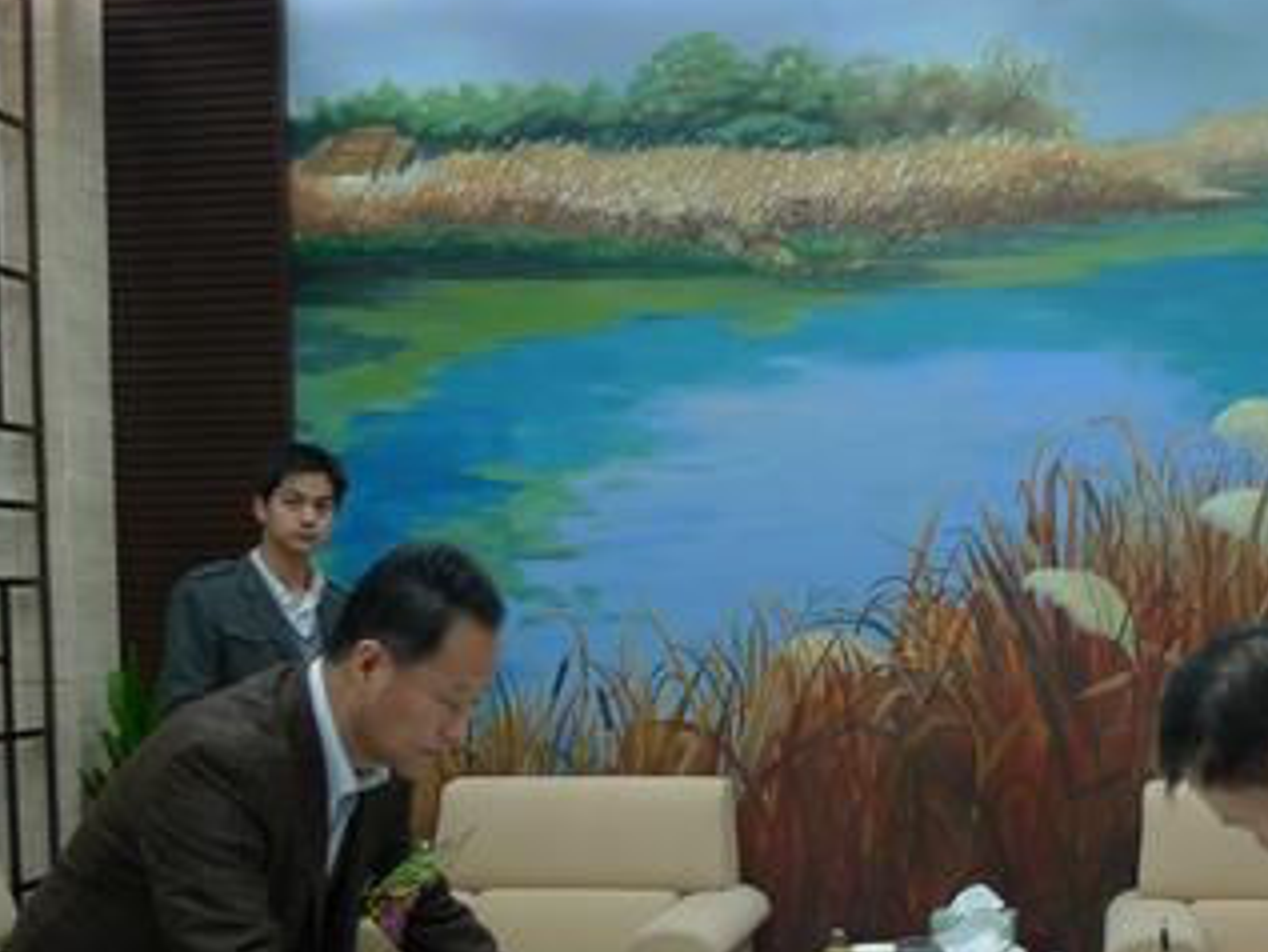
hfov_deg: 35.8
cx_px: 836
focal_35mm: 53
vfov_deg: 27.0
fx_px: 1942
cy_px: 762
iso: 125
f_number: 2
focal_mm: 5.1
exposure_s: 1/30
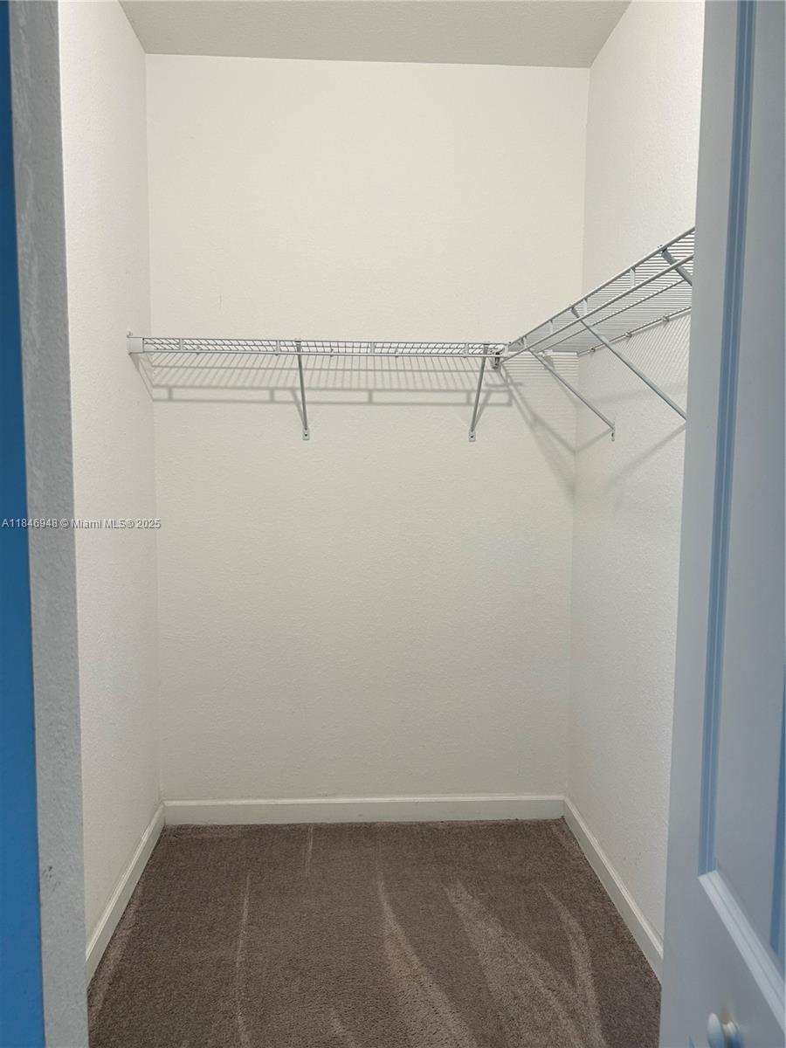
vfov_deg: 67.3
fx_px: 787
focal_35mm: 26
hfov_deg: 53.1
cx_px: 393
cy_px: 524
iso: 64
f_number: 1.5
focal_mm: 5.7
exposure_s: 1/60
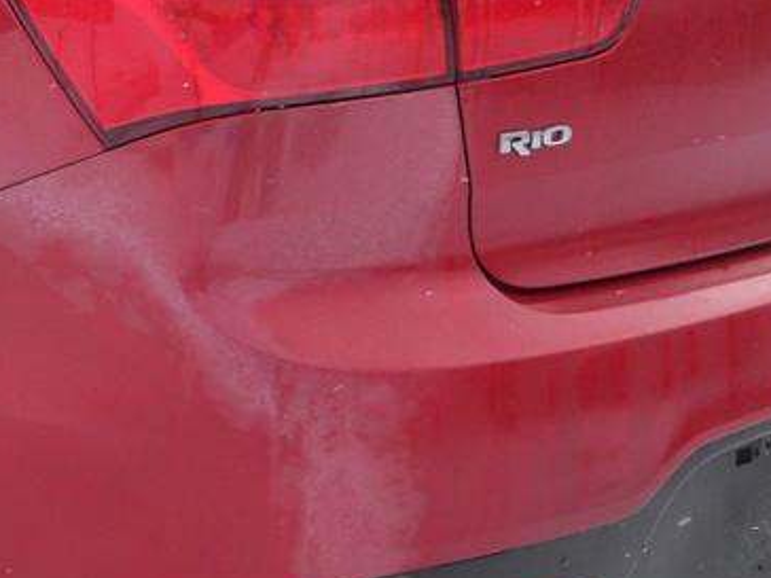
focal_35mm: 123
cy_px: 32
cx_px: -123
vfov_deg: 11.9
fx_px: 2740
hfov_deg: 15.5
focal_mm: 6.3
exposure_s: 1/430
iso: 80
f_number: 3.5
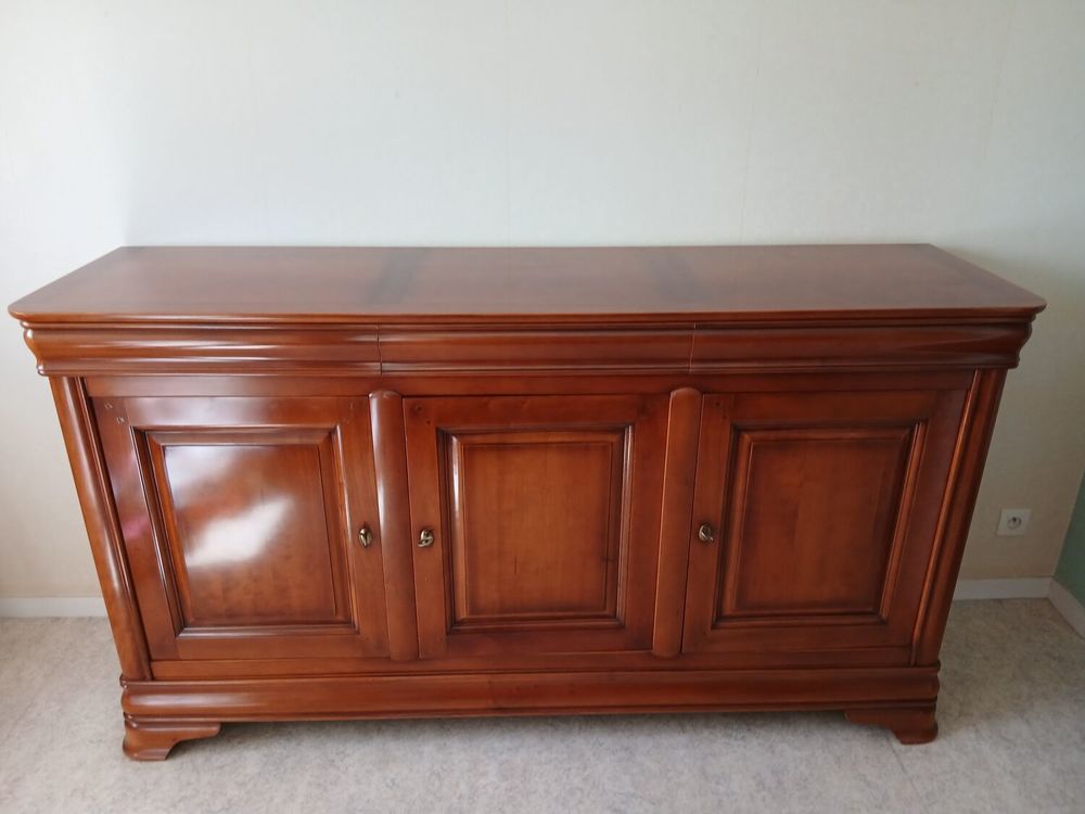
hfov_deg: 67.3
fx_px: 815
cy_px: 407
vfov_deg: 53.1
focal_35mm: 26
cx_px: 542
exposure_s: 1/50
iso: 64
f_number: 1.8
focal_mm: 3.98
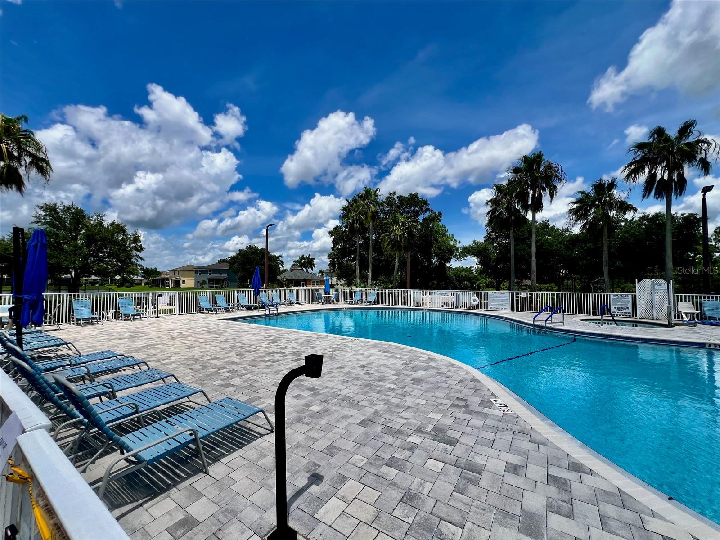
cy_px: 270
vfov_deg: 89.9
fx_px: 270
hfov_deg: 106.2
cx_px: 360
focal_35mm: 13
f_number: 1.8
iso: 32
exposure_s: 1/2801
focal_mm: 1.57
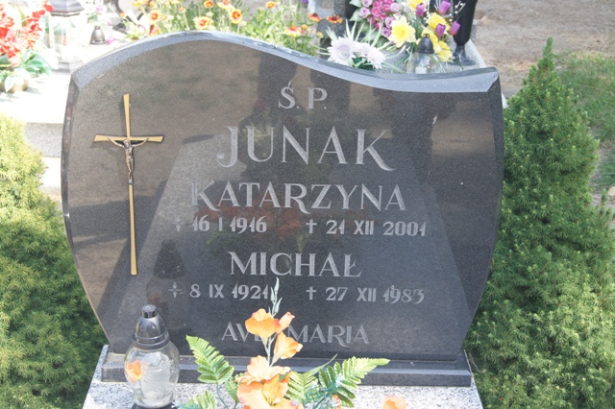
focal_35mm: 52
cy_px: 204
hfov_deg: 37.9
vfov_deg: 25.7
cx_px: 308
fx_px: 896
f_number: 8
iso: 200
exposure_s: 1/80
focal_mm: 35
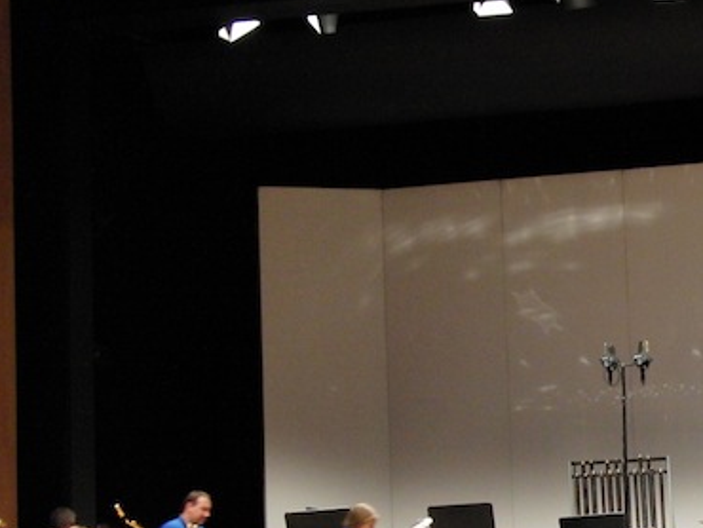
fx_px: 2195
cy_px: 448
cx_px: 648
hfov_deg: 17.9
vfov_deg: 13.6
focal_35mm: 108
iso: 400
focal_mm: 10
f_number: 2.8
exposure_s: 1/25
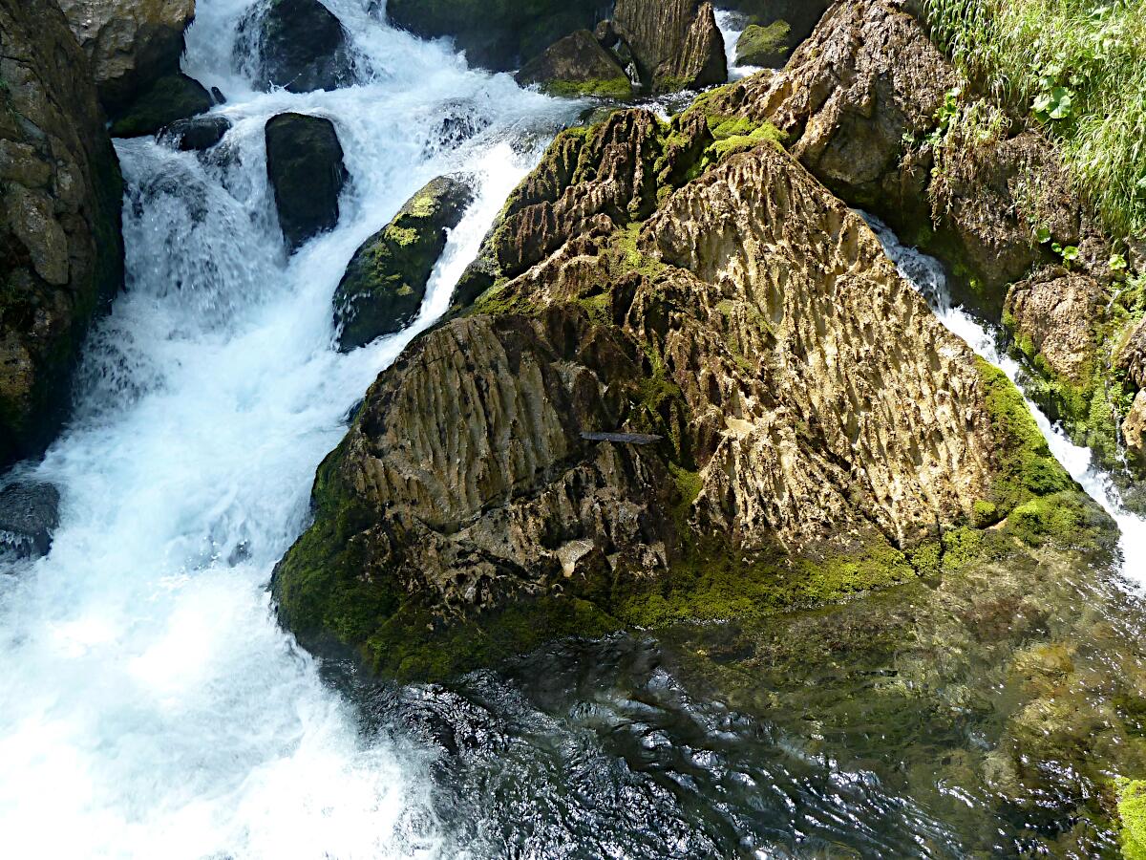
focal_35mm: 29
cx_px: 573
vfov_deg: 48.2
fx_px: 960
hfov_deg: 61.7
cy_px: 430
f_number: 4
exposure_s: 1/125
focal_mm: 4.7
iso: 80
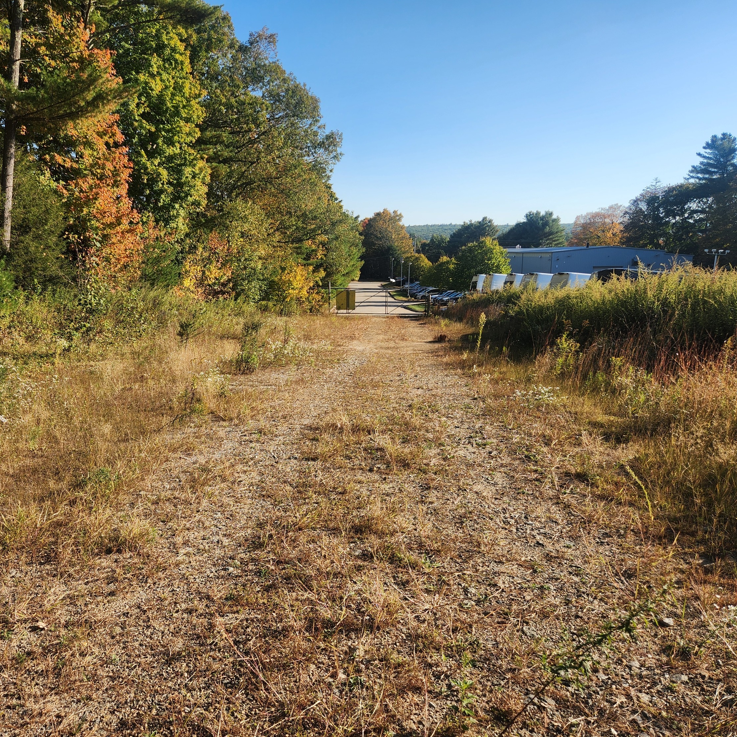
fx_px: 674
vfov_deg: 57.3
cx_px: 294
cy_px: 365
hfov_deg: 56.8
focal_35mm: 28
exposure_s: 1/919
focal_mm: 5.4
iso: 20
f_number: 1.8
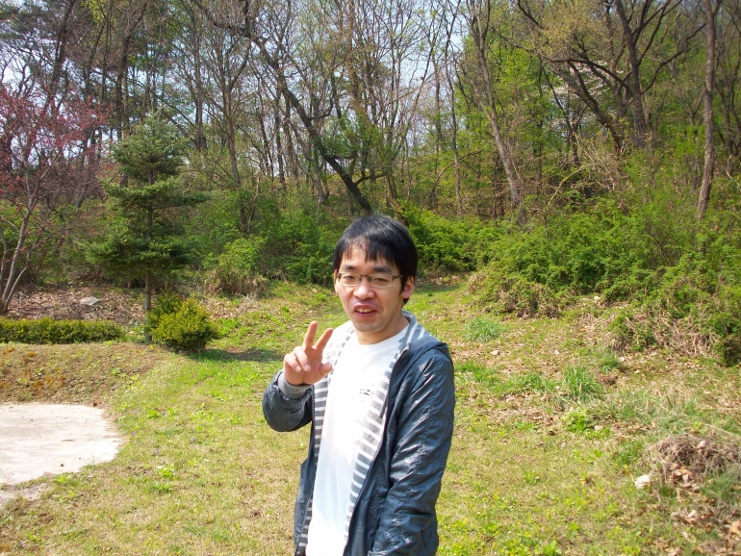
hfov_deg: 53.9
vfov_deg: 41.8
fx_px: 728
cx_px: 370
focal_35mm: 34
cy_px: 278
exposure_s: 1/407
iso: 64
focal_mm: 5.7
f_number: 2.8
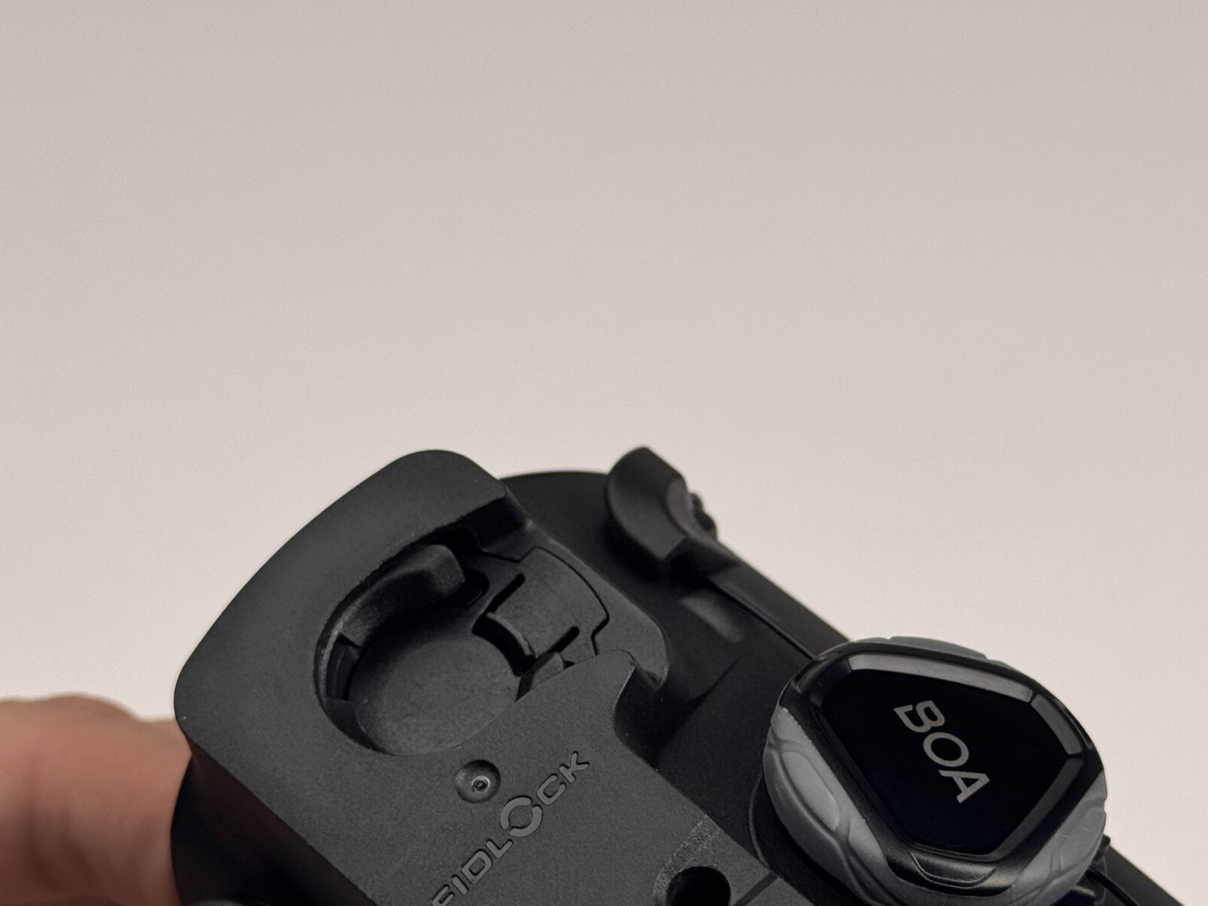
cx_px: 786
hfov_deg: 25.2
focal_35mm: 77
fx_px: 2687
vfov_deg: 19.0
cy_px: 646
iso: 64
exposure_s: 1/1339
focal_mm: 6.76
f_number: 1.78
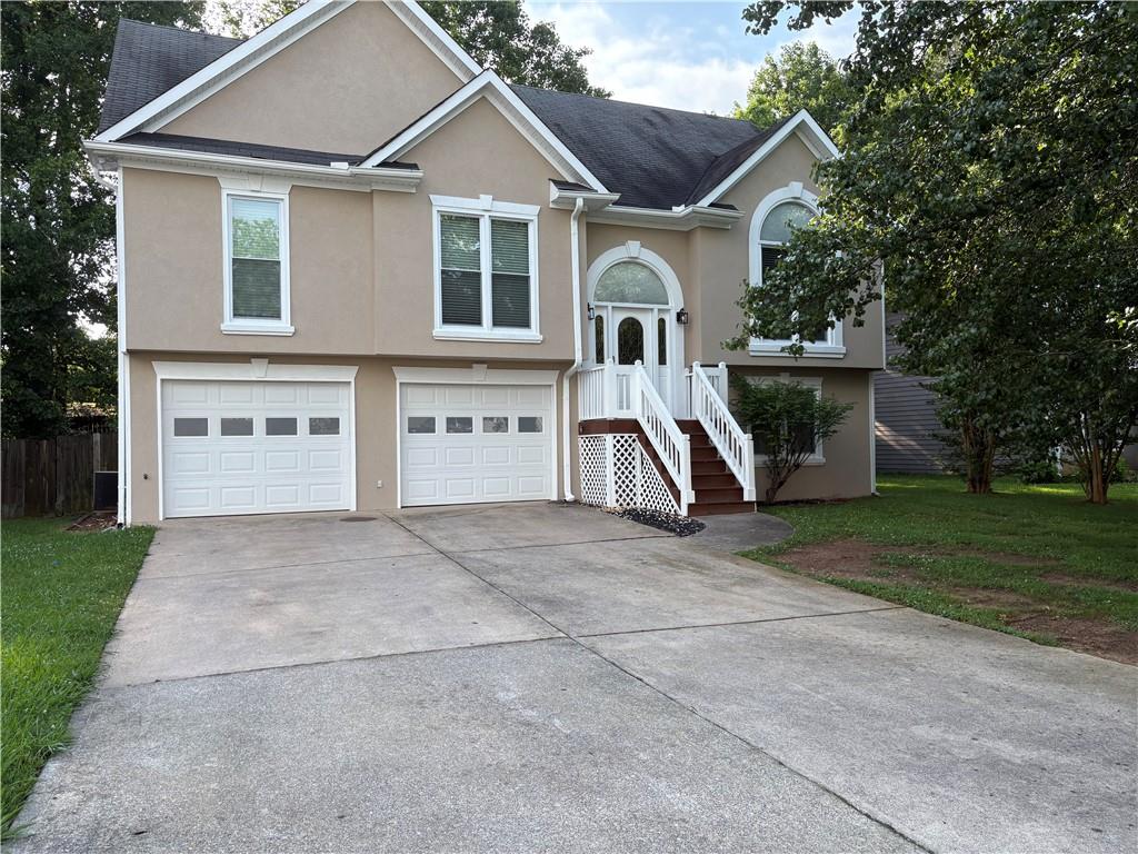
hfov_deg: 67.3
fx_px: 855
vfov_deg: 53.1
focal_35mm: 26
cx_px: 569
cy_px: 427
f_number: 1.6
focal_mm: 5.96
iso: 50
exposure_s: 1/791
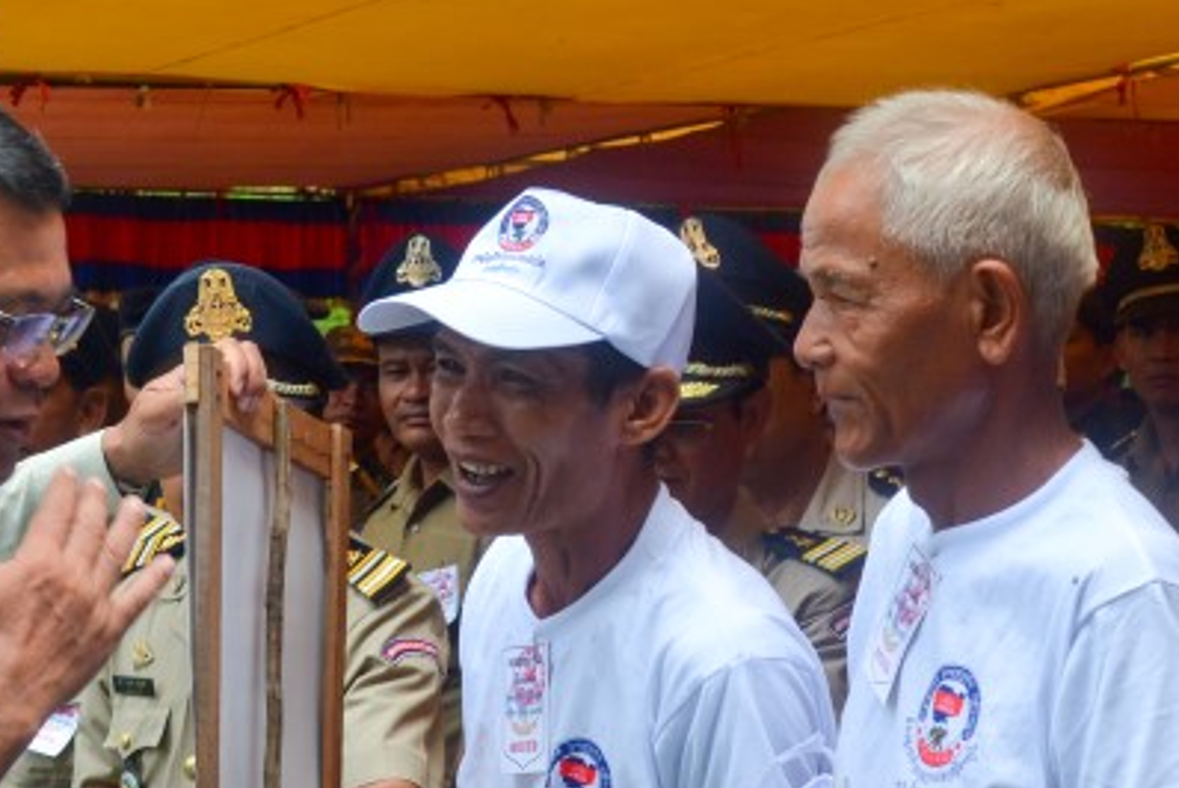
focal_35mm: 109
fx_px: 3581
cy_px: 621
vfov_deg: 12.5
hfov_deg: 18.7
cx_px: 631
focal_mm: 29
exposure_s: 1/125
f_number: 5.6
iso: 160
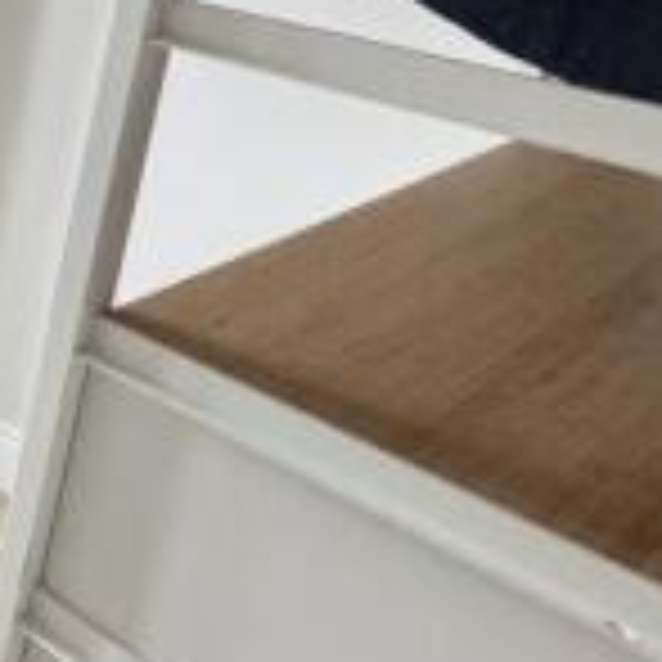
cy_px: -16
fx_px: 1060
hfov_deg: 20.9
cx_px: -579
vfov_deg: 31.7
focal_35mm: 49
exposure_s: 1/50
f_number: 2.2
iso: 640
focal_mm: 2.22
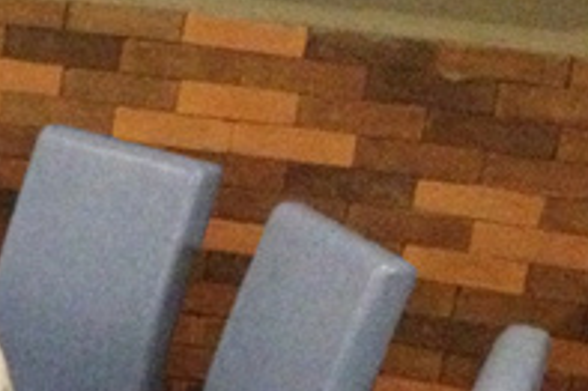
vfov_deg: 9.1
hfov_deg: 12.5
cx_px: -507
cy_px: 498
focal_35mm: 148
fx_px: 2415
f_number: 2.4
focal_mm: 4.28
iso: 800
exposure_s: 1/15
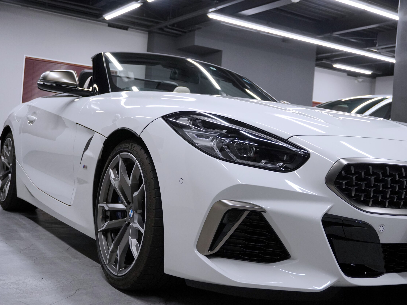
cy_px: 155
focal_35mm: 43
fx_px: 505
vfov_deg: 33.6
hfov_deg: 43.8
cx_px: 223
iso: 1250
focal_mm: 26
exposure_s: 1/160
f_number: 4.5
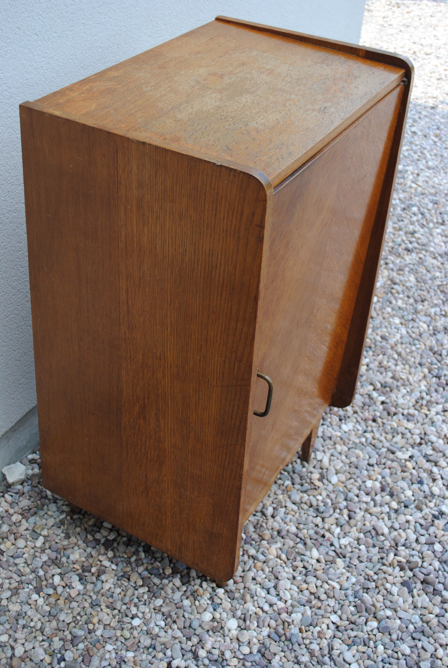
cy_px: 334
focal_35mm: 44
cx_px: 224
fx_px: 808
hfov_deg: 31.0
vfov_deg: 44.9
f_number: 5.6
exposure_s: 1/125
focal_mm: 29
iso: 160
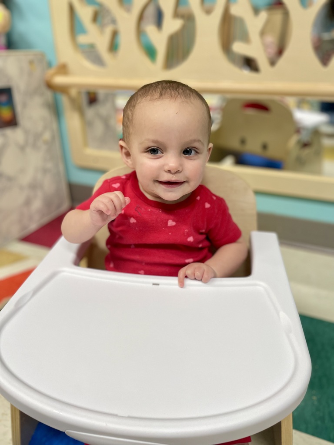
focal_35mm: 26
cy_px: 222
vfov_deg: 67.3
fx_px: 334
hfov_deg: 53.1
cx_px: 167
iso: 125
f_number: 1.6
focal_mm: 4.2
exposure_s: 1/94
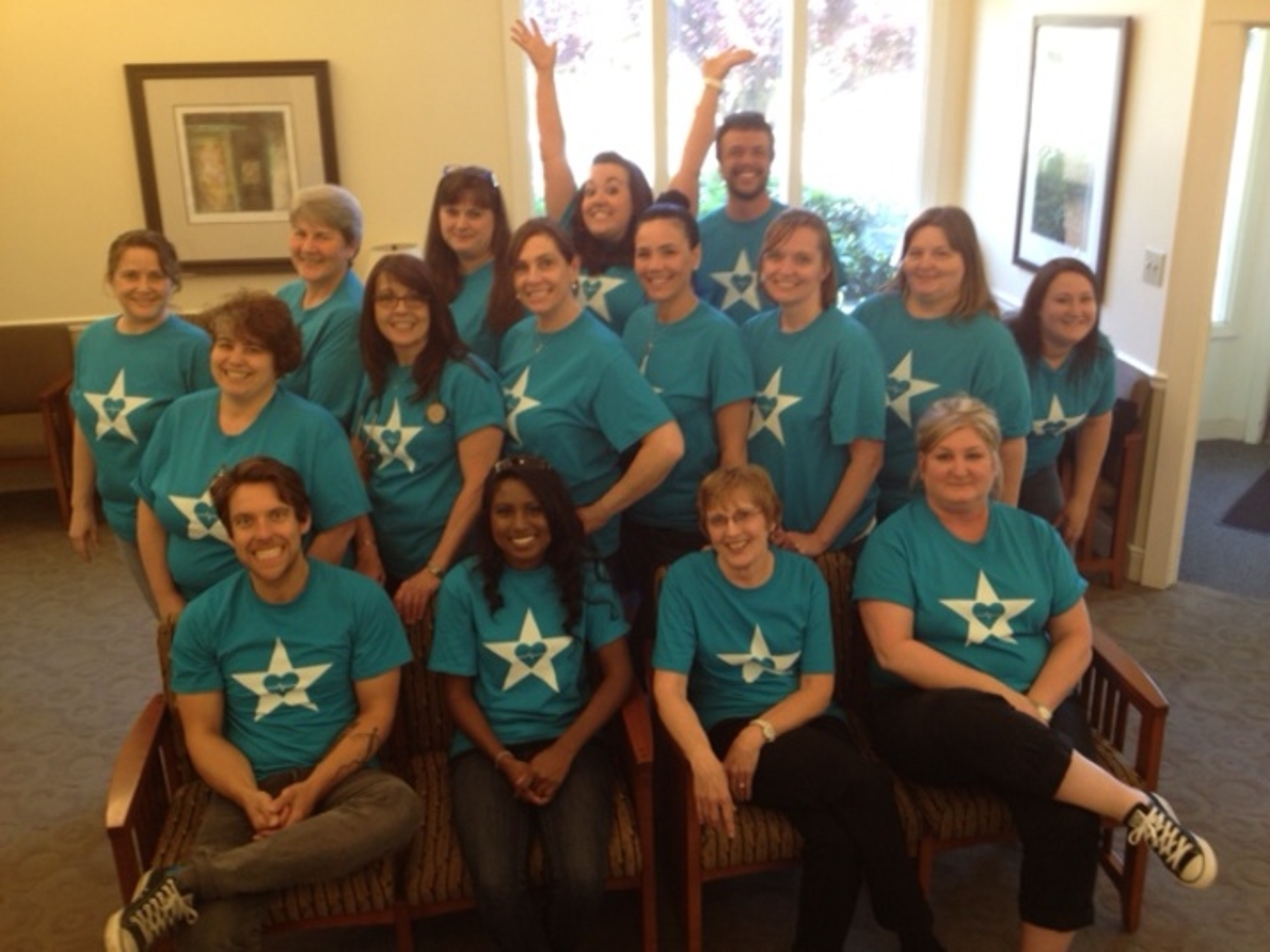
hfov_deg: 52.6
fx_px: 1284
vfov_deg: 40.7
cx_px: 635
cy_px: 476
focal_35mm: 35
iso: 64
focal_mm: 4.28
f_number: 2.4
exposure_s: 1/20
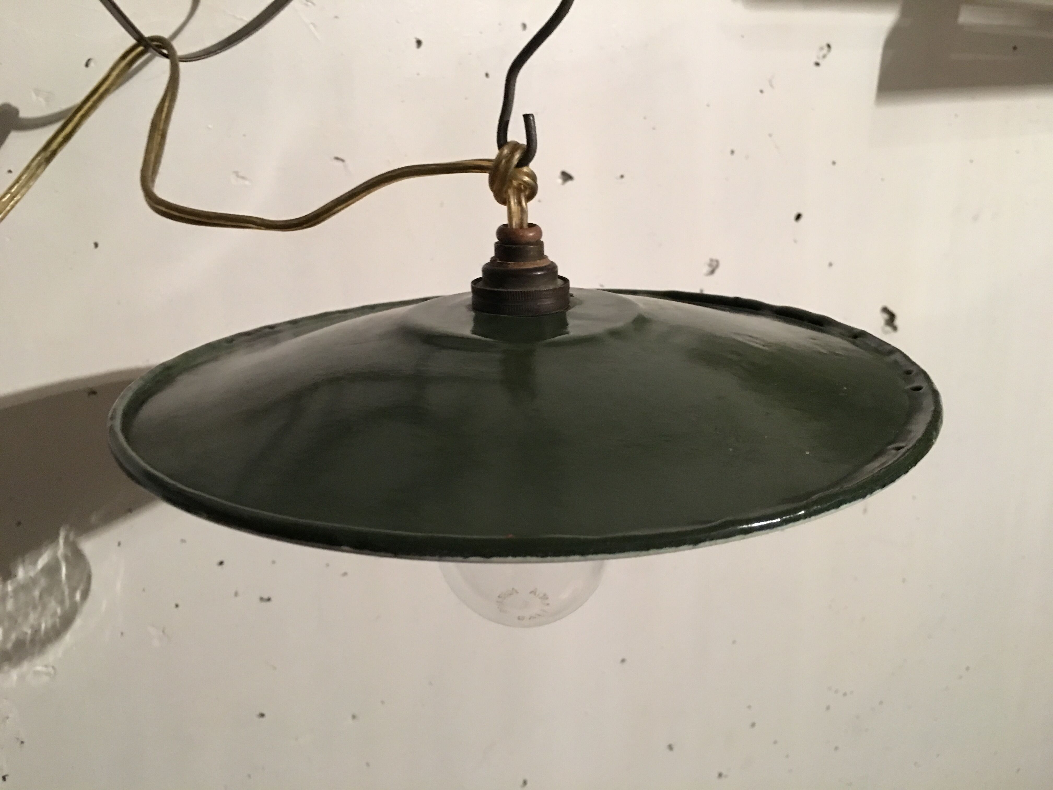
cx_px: 526
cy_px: 395
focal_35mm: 29
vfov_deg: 48.2
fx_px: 882
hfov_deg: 61.7
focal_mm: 4.15
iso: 125
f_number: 2.2
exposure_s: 1/8
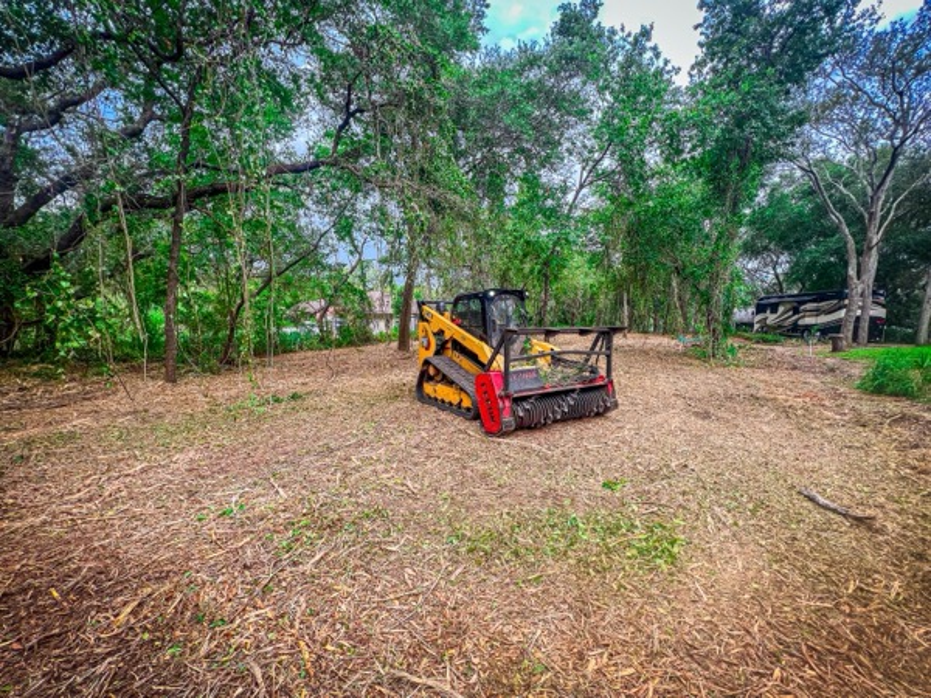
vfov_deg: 89.9
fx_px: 350
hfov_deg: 106.2
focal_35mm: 13
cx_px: 466
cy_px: 349
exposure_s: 1/190
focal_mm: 1.57
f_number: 1.8
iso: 32
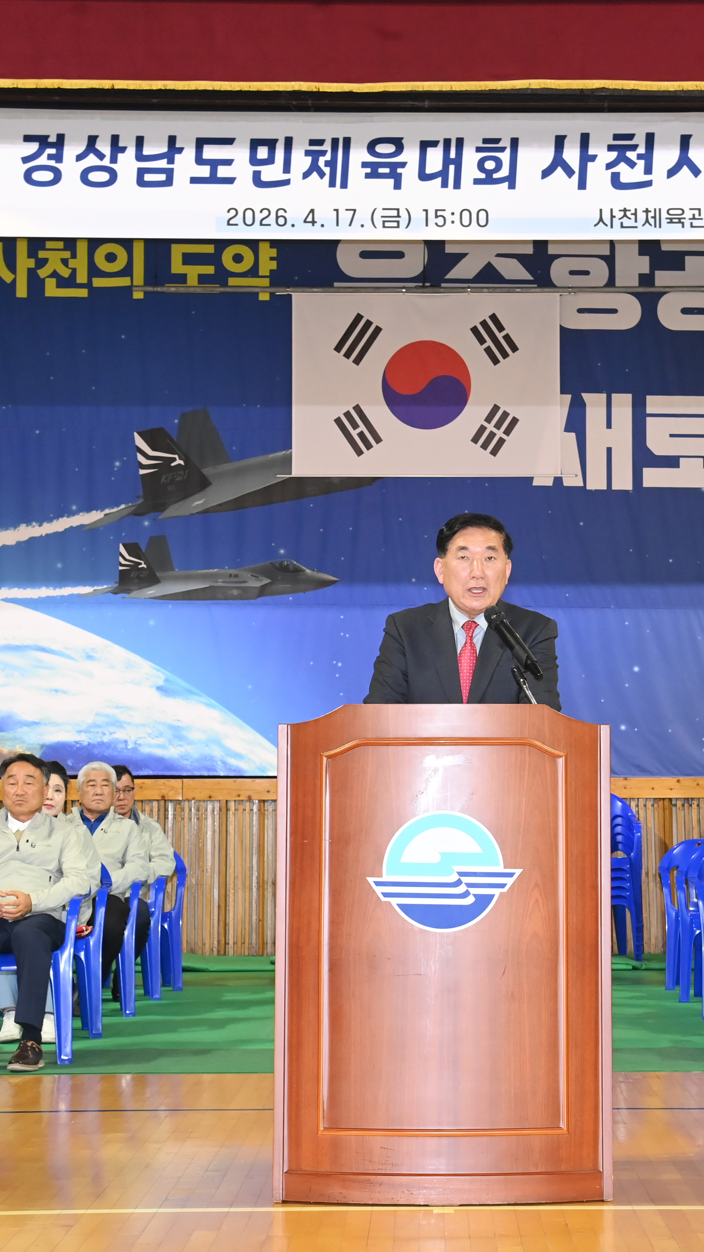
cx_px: 469
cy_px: 630
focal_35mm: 73
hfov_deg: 16.5
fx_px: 2423
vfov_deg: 29.0
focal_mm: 46
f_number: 7.1
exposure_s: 1/250
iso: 3200
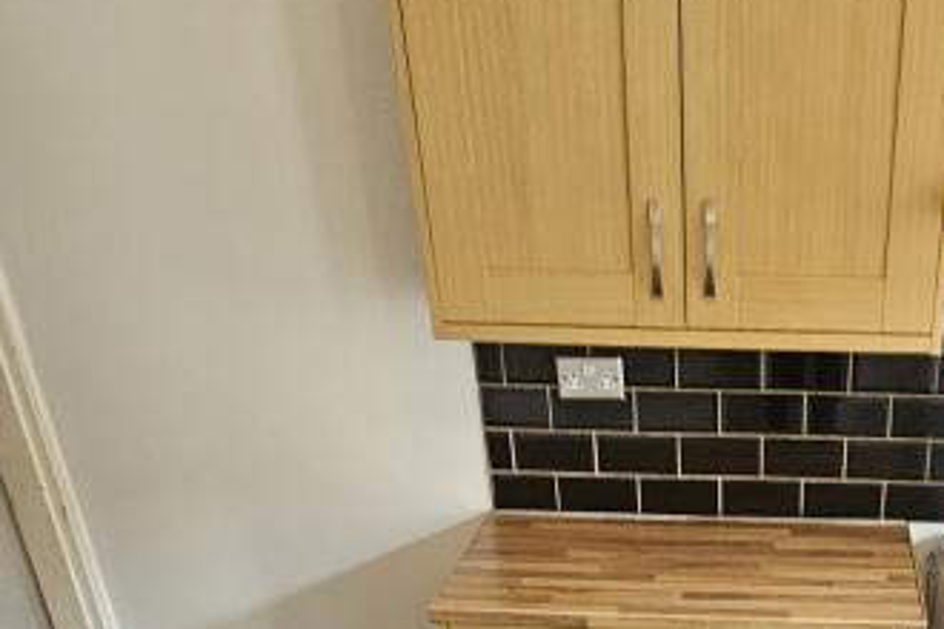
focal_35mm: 42
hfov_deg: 44.2
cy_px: 895
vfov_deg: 25.5
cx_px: 755
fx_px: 1101
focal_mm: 2.2
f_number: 2.2
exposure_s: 1/50
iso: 250
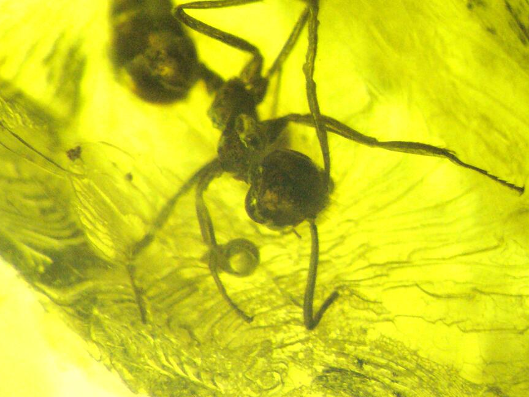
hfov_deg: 13.0
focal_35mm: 152
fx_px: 2324
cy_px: 121
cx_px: 261
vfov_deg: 9.8
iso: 400
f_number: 5
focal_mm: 17.4
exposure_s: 1/125
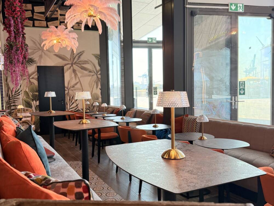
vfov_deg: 56.8
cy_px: 103
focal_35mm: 24
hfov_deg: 71.6
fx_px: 190
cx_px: 137
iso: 125
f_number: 1.78
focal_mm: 6.76
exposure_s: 1/230
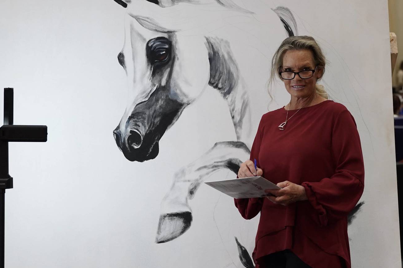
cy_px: 105
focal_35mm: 86
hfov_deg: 23.6
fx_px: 963
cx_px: 176
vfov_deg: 15.9
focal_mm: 70
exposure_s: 1/320
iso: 3200
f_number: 4.5
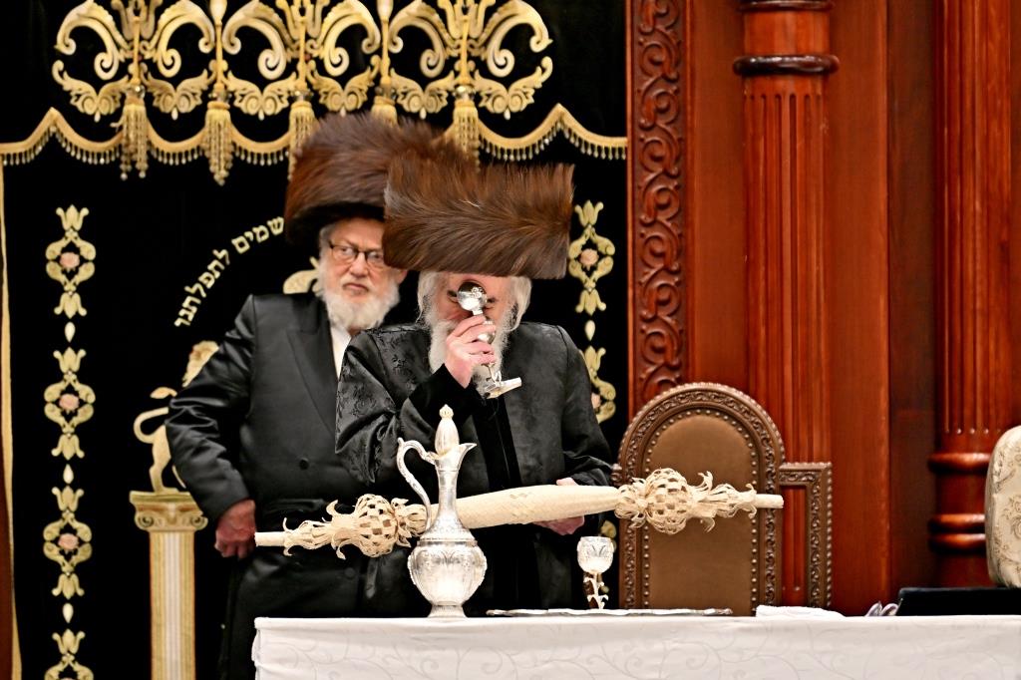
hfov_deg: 6.9
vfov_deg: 4.6
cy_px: 340
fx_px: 8505
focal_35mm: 300
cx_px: 510
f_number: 2.8
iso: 400
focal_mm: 200
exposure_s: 1/400
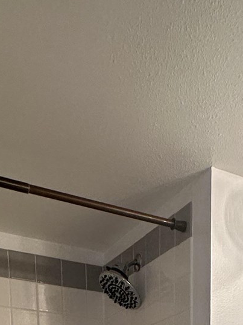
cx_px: 186
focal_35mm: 60
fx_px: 562
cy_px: 564
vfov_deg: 22.0
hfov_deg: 24.1
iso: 160
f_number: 2.2
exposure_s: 1/120
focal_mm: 2.22
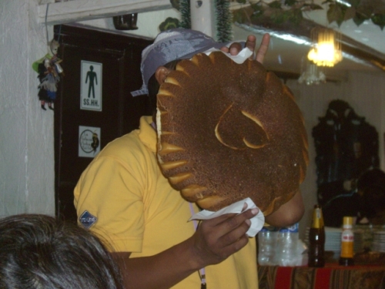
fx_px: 1268
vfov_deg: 13.0
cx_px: 192
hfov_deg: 17.3
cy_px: 144
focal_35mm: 114
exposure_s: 1/60
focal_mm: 23.7
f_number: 5.4
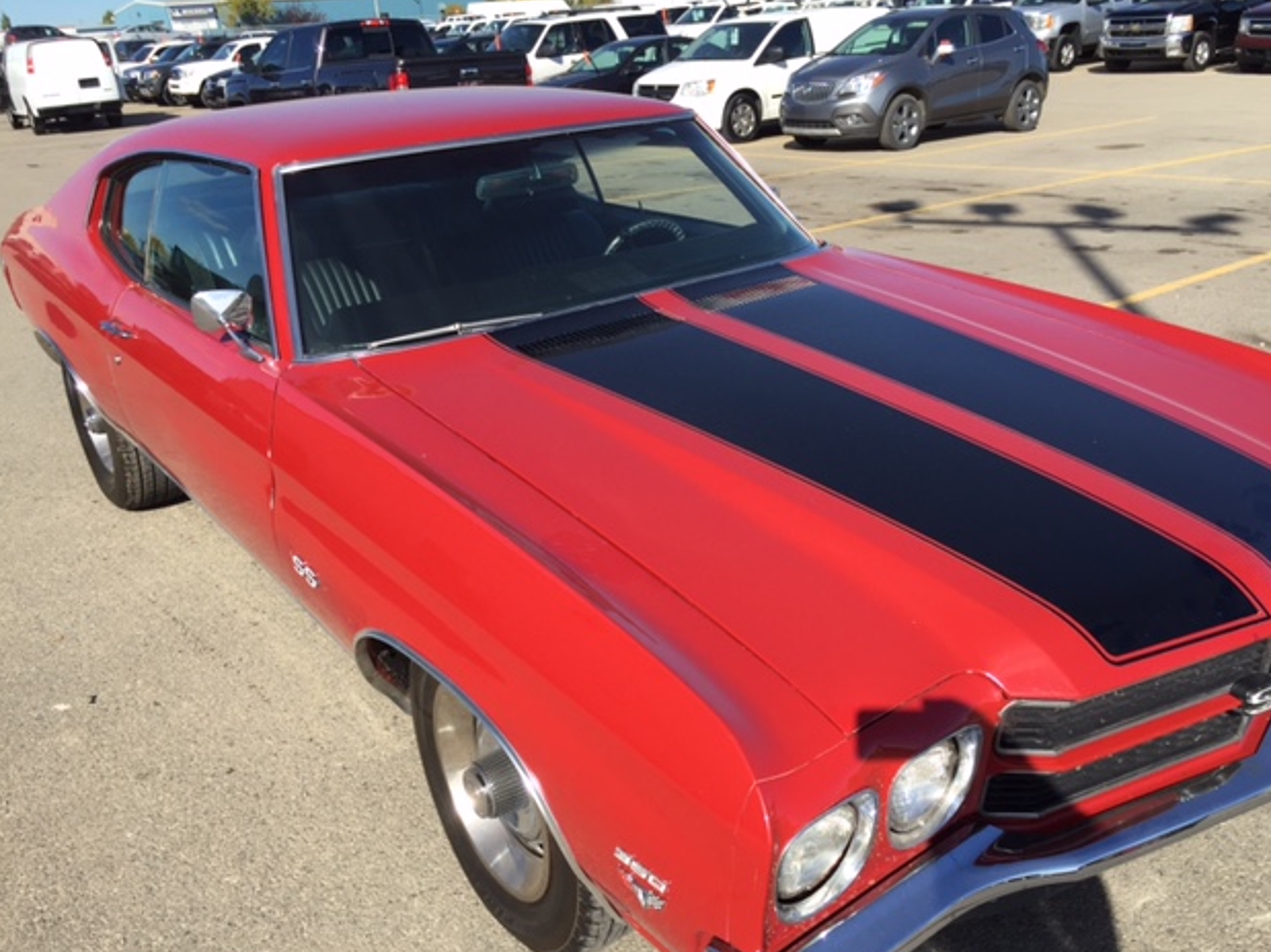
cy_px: 486
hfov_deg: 60.0
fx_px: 1101
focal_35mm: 30
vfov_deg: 46.8
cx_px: 649
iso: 32
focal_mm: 4.15
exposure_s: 1/1412
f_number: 2.2
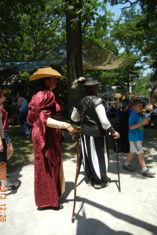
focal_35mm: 32
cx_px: 75
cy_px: 116
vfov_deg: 58.7
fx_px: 209
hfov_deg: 41.1
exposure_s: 1/984
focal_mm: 5.4
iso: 160
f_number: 3.5
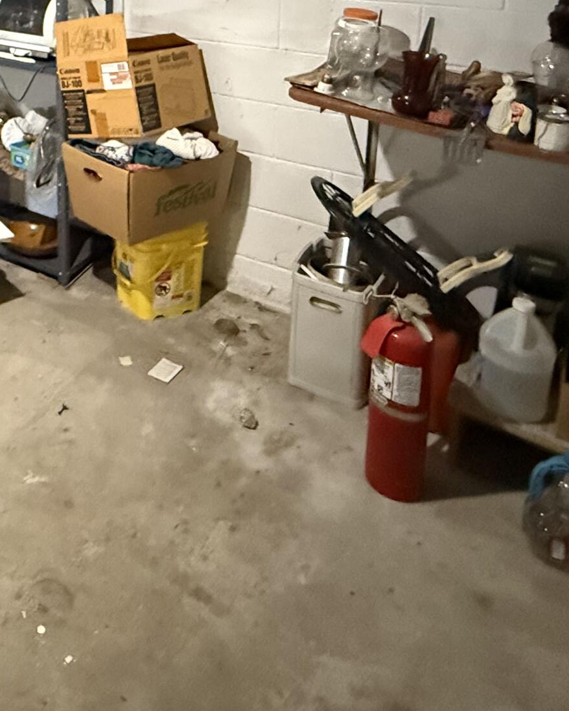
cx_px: -124
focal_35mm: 37
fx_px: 779
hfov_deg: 32.6
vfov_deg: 42.1
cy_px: -8
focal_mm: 2.22
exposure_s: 1/60
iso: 1250
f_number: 2.2
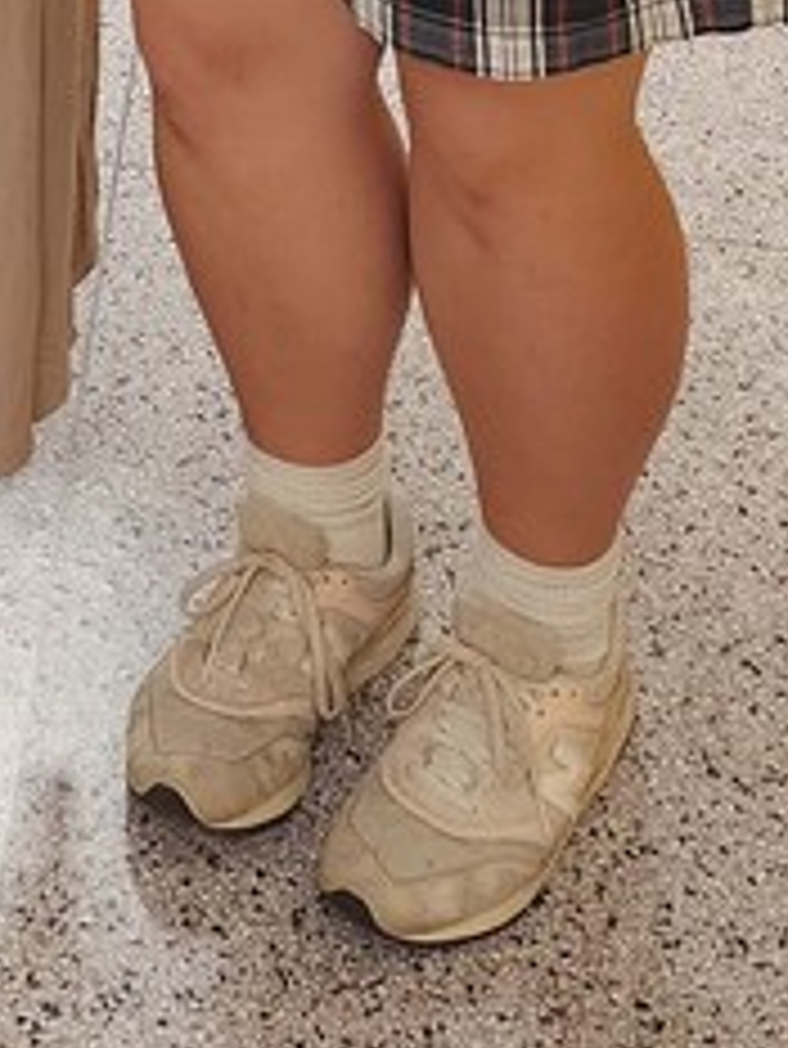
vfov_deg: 16.7
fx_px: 3063
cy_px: -747
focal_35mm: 101
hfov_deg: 14.3
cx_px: -77
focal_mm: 6.4
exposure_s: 1/120
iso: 400
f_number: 1.8
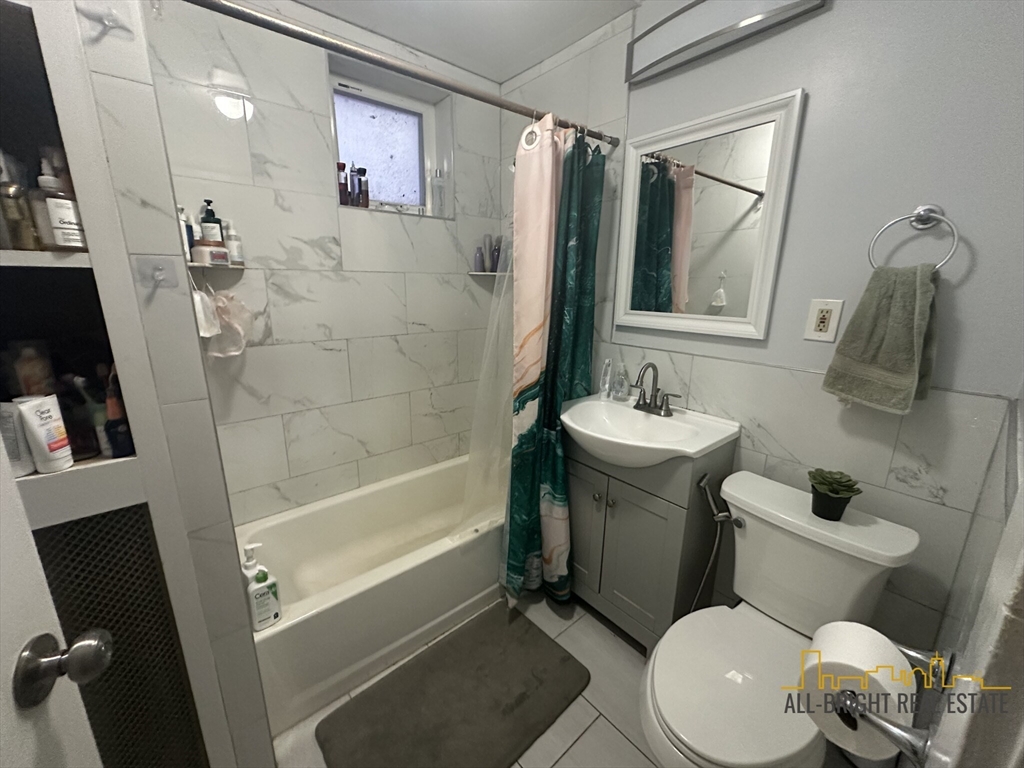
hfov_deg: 102.1
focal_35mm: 14
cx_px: 512
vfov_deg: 85.7
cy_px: 384
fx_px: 414
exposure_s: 1/60
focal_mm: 2.22
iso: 500
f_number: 2.2
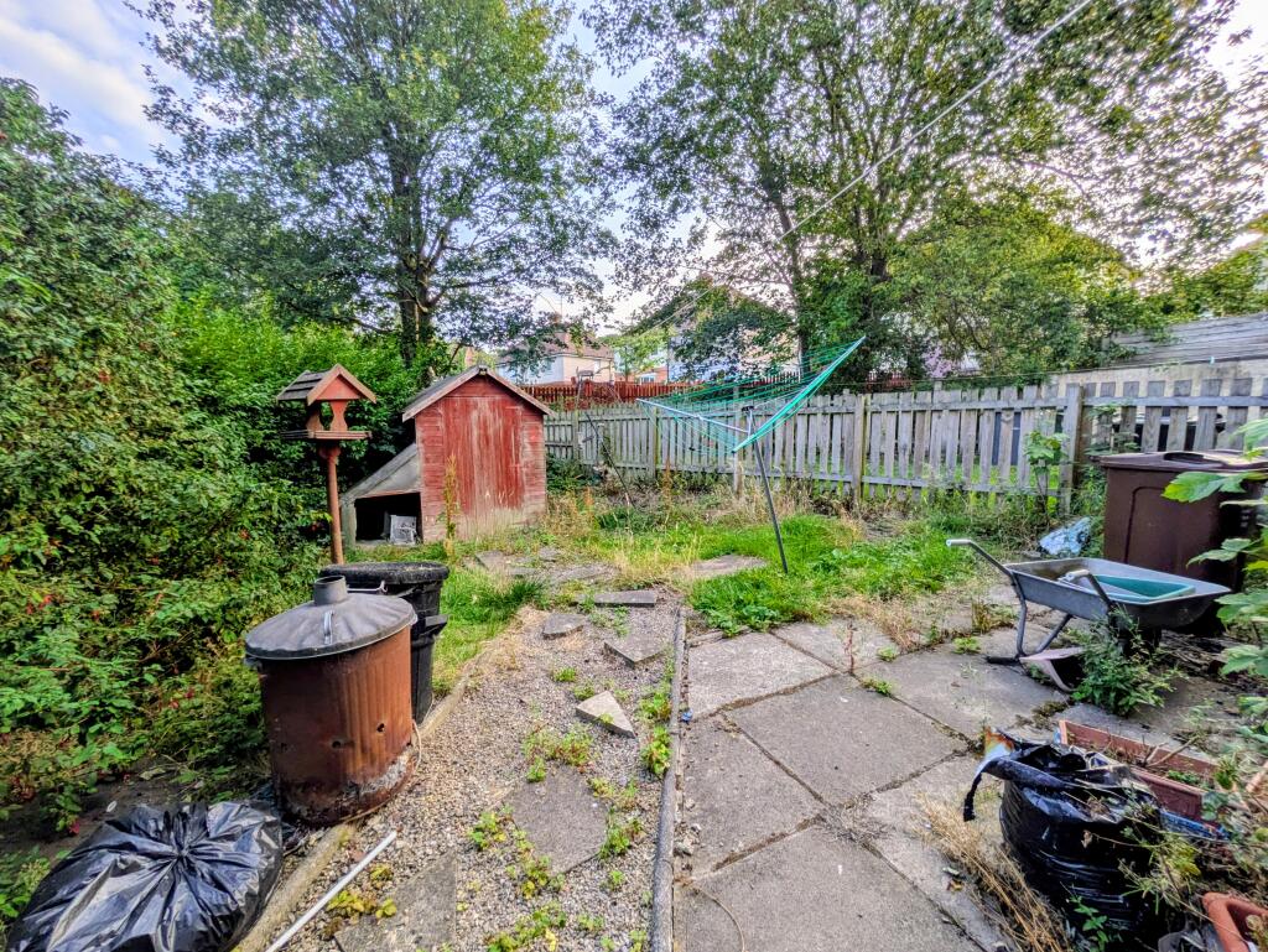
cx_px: 634
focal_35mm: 14
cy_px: 476
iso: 47
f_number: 2.2
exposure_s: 1/569
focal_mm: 1.83
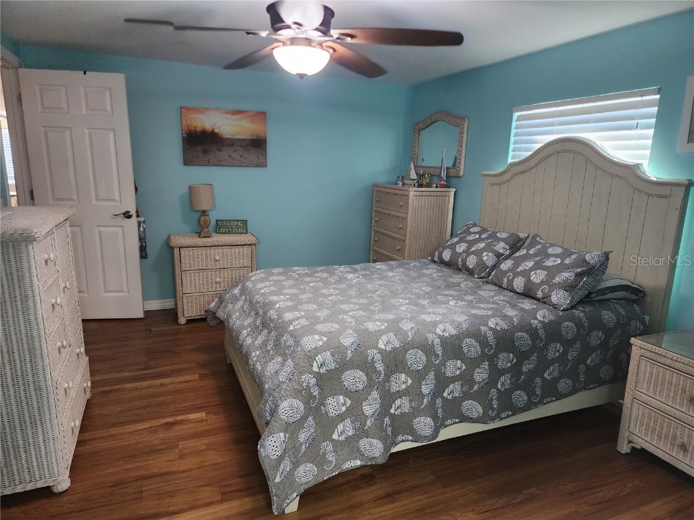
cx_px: 347
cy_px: 260
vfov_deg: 58.9
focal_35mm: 23
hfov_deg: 73.9
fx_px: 461
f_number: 1.8
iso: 500
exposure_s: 1/120
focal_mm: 6.4
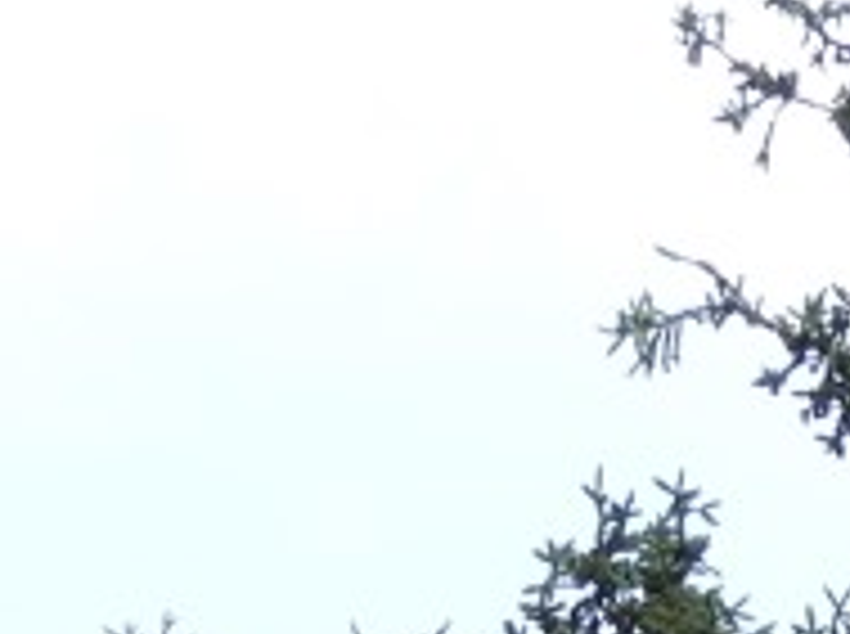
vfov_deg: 3.2
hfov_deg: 4.3
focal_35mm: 458
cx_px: 1498
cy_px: 2118
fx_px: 11225
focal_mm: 10.7
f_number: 4.2
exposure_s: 1/500
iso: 100
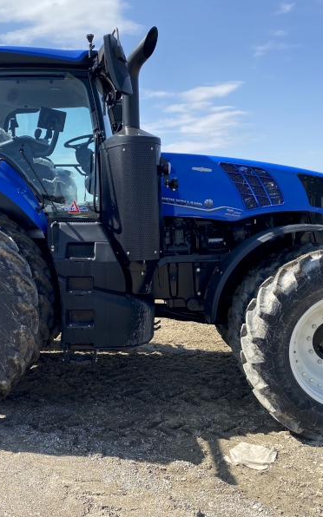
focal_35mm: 37
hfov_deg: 34.2
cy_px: 258
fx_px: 522
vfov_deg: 52.8
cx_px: 117
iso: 32
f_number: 1.8
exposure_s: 1/2268
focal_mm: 4.25
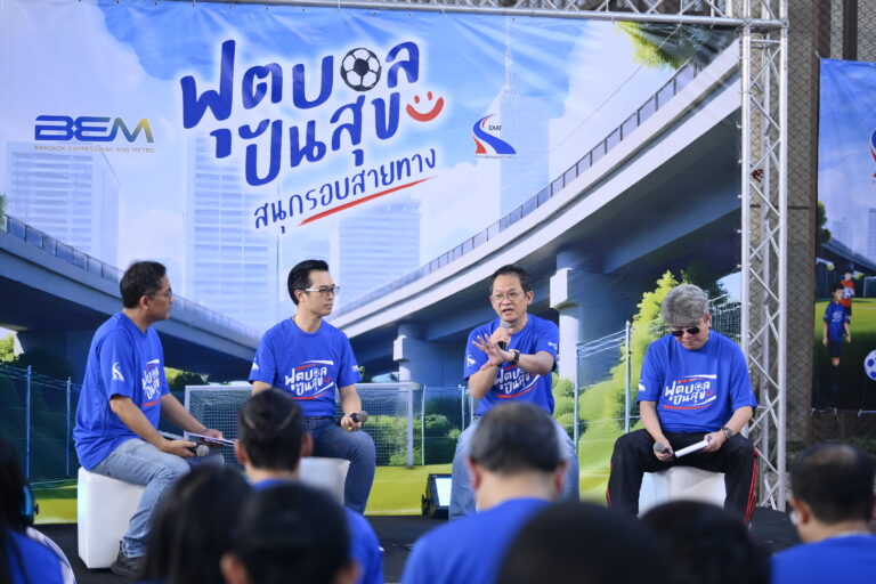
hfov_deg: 24.8
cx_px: 438
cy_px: 292
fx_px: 1995
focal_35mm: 82
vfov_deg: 16.7
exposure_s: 1/1250
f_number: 2.8
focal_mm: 82
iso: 800
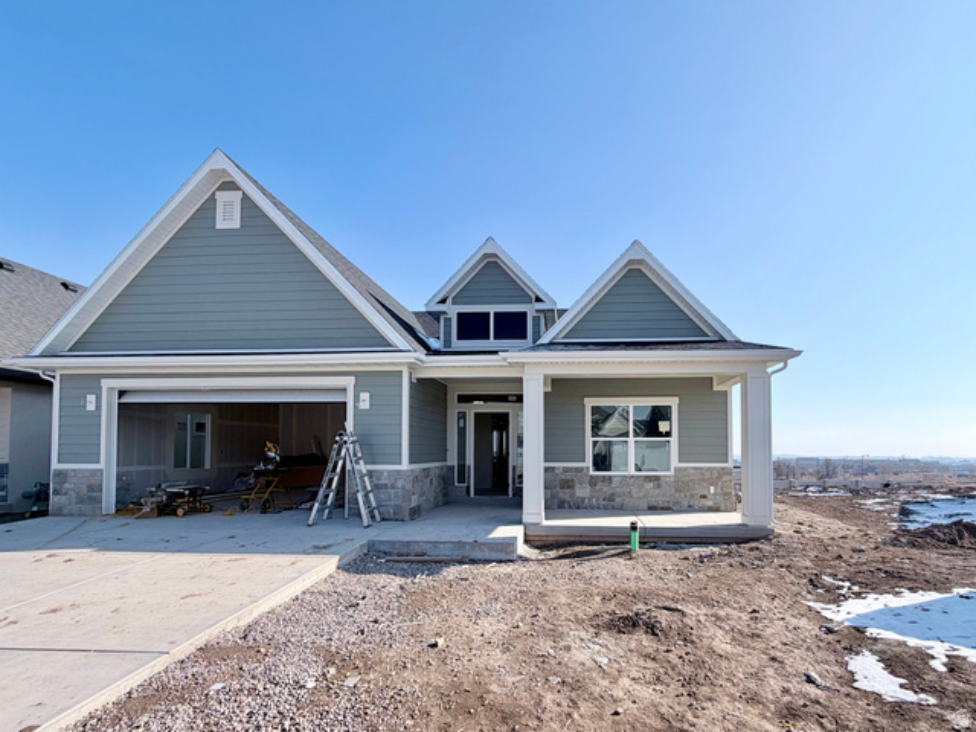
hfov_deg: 102.1
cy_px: 366
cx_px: 488
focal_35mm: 14
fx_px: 395
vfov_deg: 85.7
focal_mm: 2.22
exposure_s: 1/970
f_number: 2.2
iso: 20
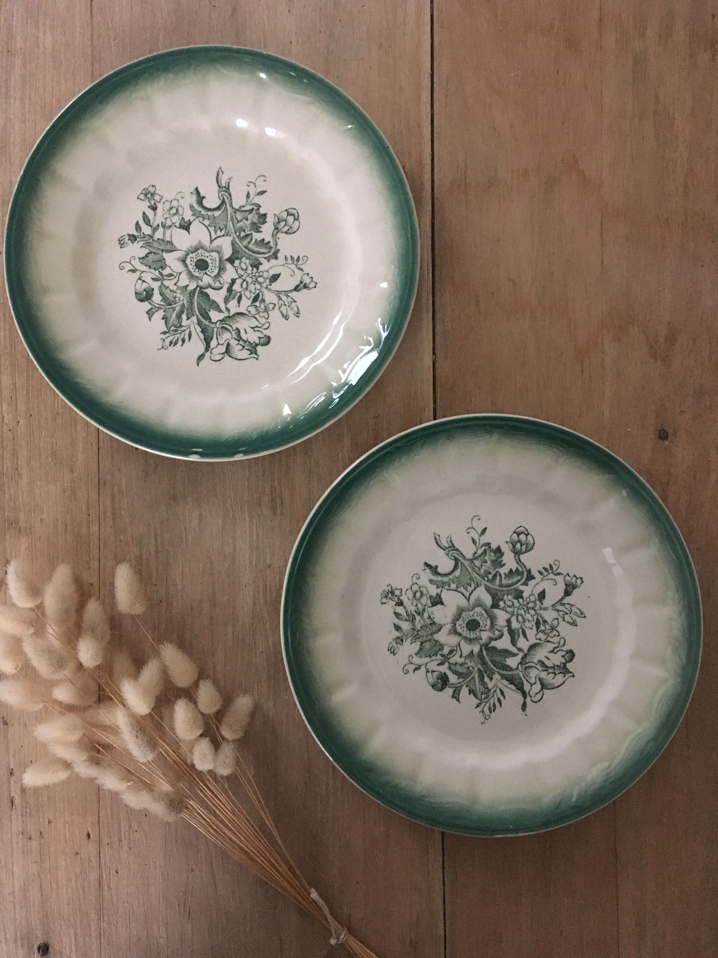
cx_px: 359
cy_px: 479
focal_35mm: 29
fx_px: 802
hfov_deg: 48.2
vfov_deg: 61.7
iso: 400
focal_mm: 4.15
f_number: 2.2
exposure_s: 1/17
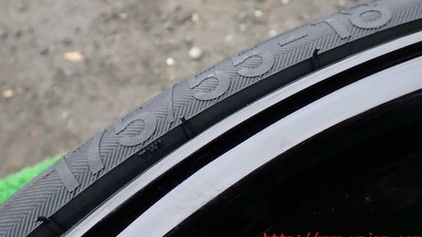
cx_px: 211
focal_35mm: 33
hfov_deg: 59.5
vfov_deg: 35.4
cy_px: 89
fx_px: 369
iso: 125
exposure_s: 1/125
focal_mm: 5.4
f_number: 2.3
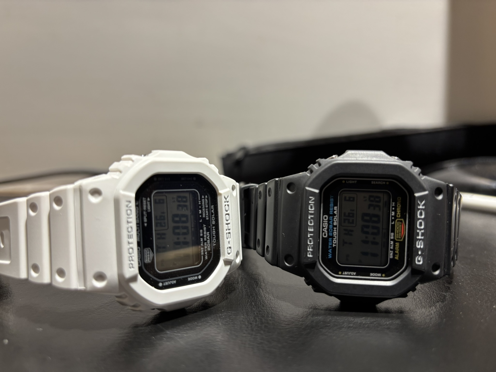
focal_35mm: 26
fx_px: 373
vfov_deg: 53.1
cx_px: 248
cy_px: 186
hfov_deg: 67.3
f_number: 1.6
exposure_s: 1/50
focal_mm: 5.96
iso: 125
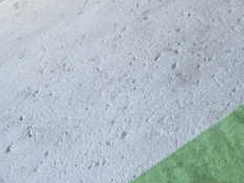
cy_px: 134
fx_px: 458
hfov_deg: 26.0
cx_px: 307
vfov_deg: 22.4
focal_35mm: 65
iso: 125
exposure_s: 1/60
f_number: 2
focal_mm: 4.5
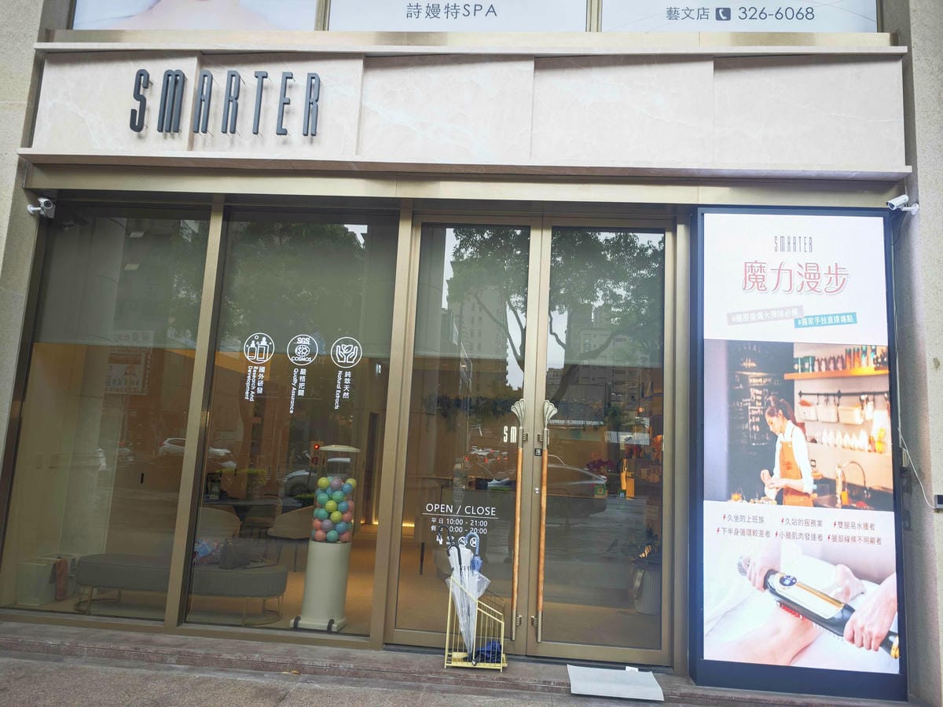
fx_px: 627
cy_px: 354
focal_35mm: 23
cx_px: 472
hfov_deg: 73.9
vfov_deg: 58.9
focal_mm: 8.72
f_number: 2
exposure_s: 1/121
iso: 200
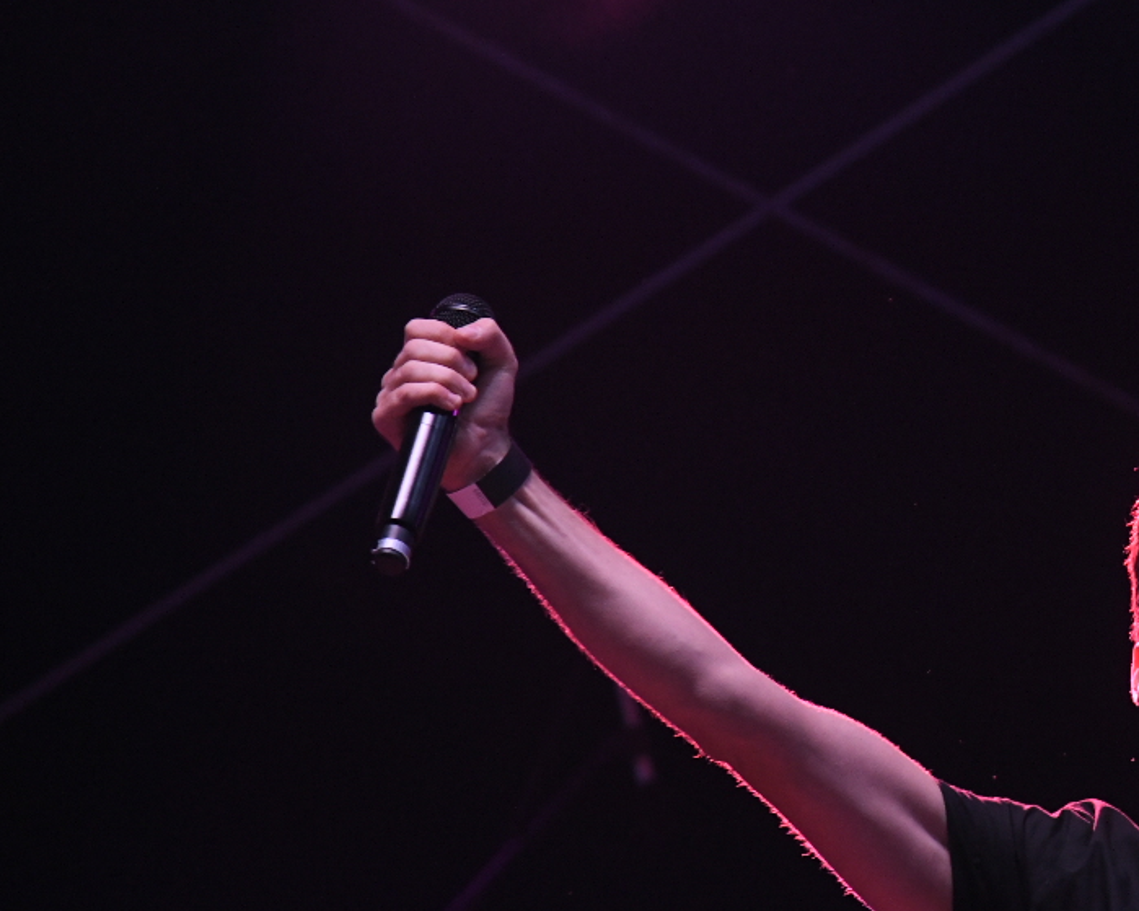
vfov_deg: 5.9
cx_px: 1121
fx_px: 8797
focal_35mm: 261
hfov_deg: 7.4
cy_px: 363
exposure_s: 1/250
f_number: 4
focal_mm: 120
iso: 3200
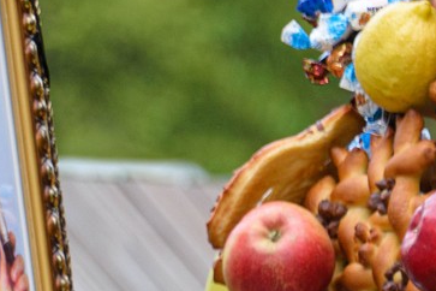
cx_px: -279
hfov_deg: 3.2
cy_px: 292
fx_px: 7666
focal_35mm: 633
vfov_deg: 2.2
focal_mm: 160
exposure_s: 1/250
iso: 500
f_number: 5.6
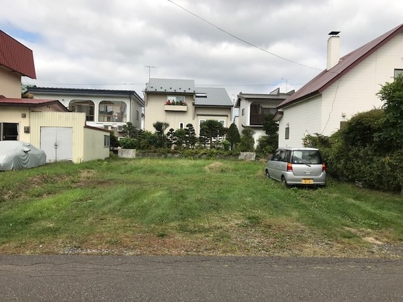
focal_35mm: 28
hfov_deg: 63.4
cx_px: 202
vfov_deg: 49.7
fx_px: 326
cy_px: 151
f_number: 1.8
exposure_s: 1/2591
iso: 20
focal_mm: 3.99
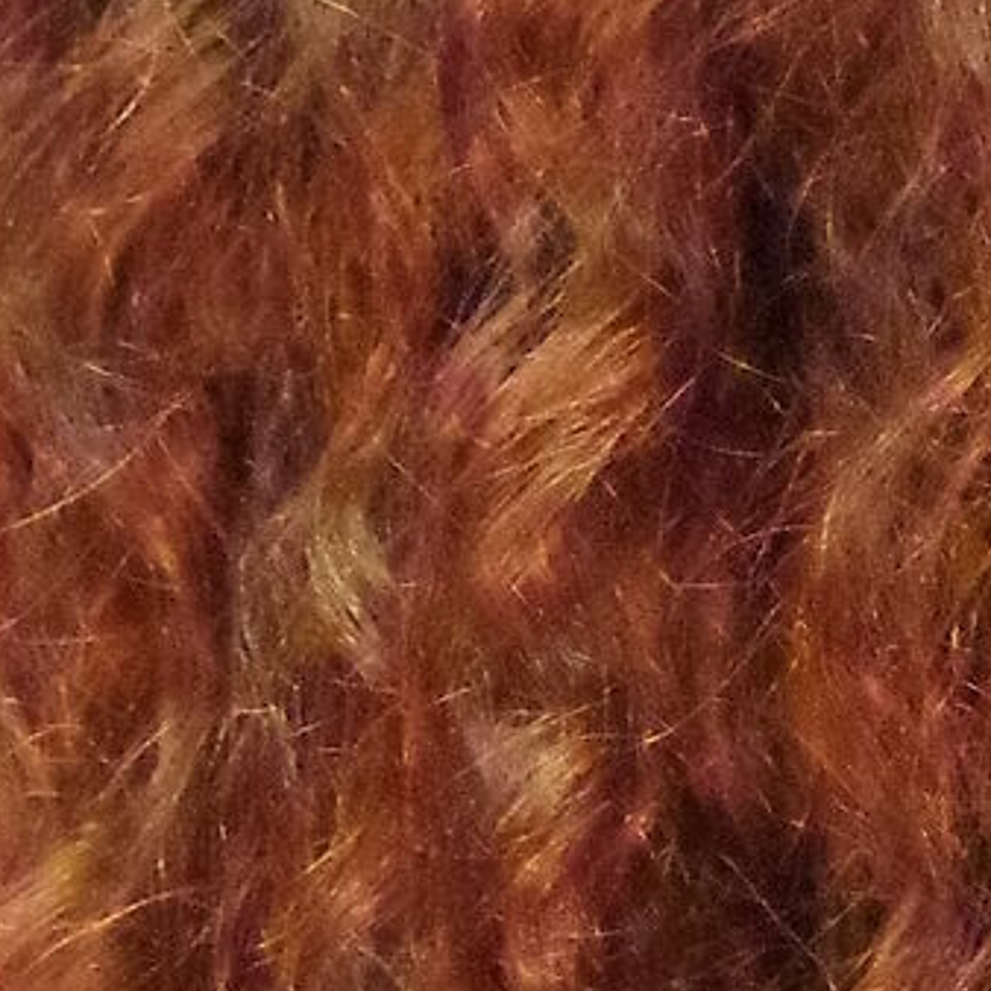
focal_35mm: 1220
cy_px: 671
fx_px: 39515
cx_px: 968
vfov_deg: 1.4
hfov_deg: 1.4
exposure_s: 1/60
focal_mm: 135
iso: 25600
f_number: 5.6
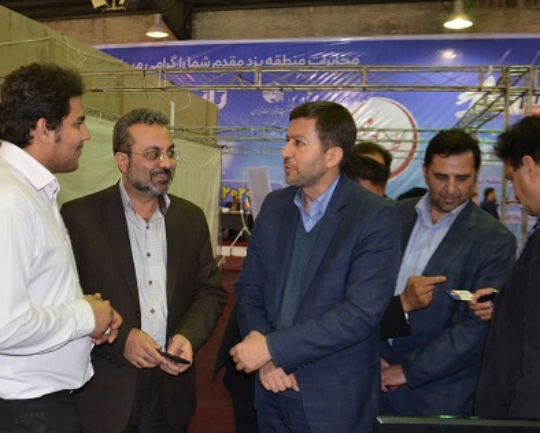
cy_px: 242
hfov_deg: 43.8
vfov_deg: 36.5
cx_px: 158
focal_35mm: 41
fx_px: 656
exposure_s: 1/60
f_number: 3.5
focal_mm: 18
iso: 1600
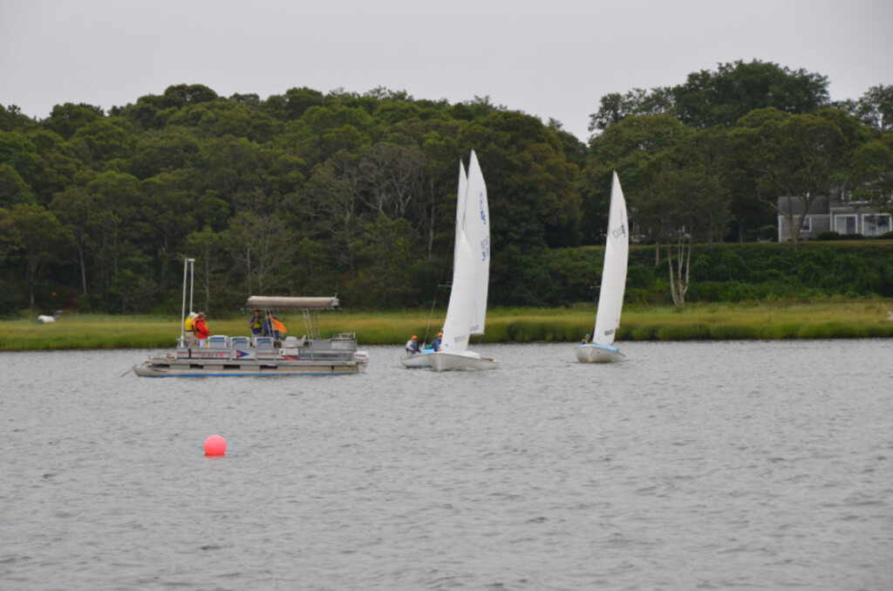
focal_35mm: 142
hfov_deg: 14.4
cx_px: 446
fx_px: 3526
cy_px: 296
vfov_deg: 9.6
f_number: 8
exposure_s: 1/250
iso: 100
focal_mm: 95
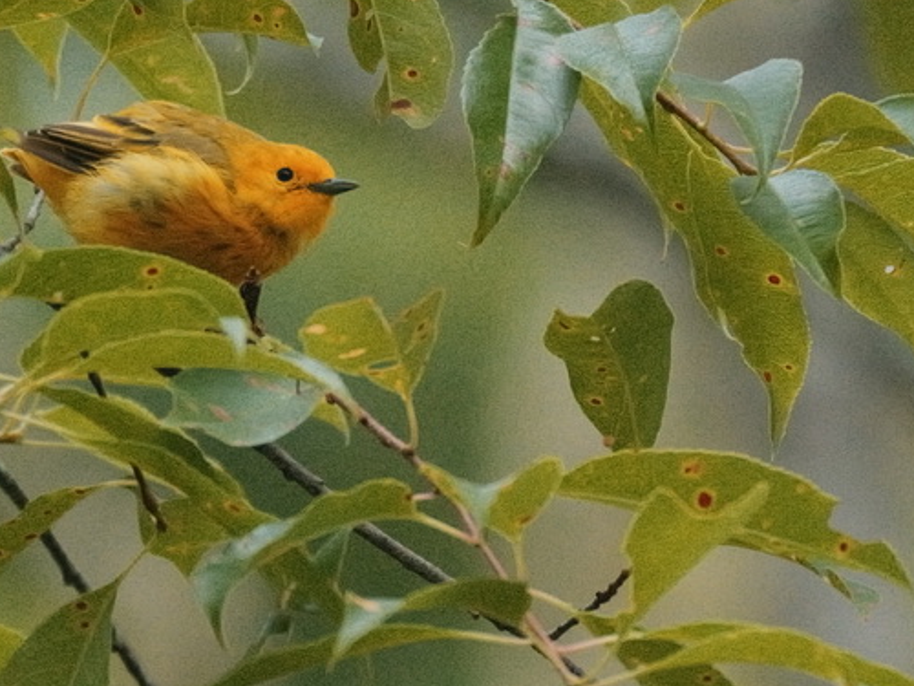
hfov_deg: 1.4
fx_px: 37890
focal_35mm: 1435
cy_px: 413
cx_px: 355
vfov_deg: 1.0
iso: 12800
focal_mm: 350
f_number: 5.9
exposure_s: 1/1600
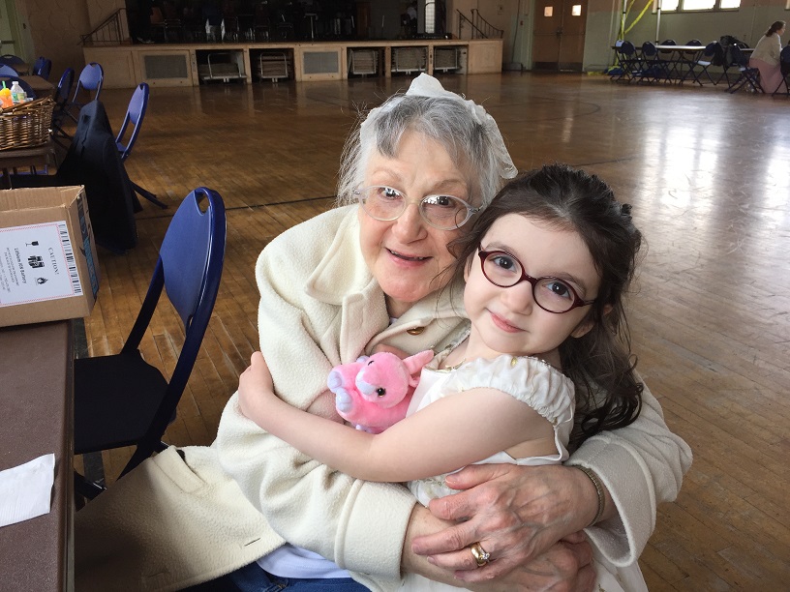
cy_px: 296
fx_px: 662
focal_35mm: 29
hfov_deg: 61.7
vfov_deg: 48.2
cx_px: 395
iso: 32
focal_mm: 4.15
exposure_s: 1/60
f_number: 2.2
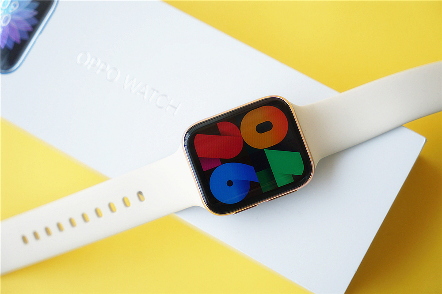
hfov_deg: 28.9
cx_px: 221
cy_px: 147
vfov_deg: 19.4
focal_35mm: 70
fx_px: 859
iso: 160
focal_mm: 70
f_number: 4.5
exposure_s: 1/100
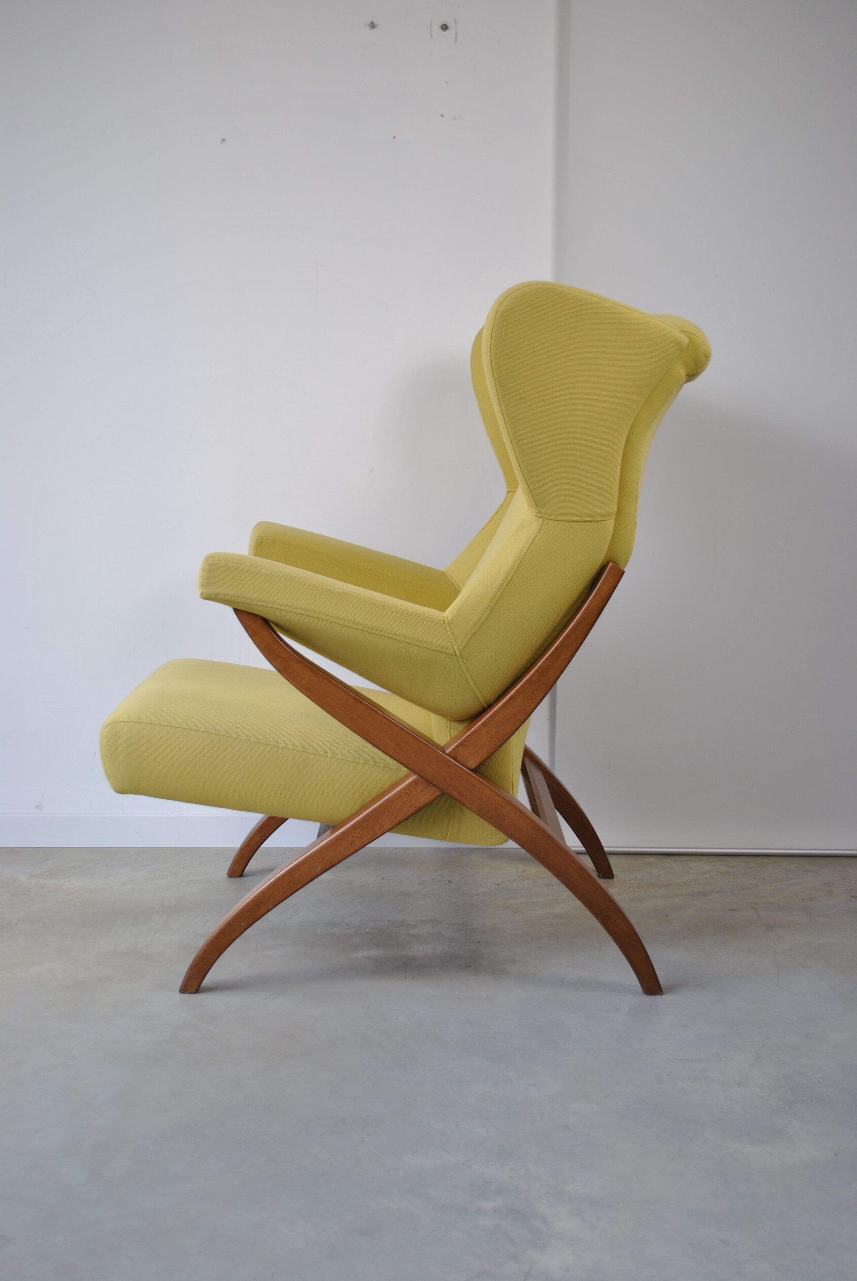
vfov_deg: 49.5
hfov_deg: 34.3
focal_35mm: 39
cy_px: 640
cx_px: 428
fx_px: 1389
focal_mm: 26
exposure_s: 1/40
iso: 200
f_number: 4.2
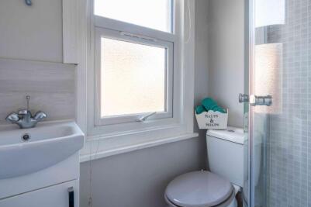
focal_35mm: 19
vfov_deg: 64.3
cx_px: 154
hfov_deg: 86.9
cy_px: 92
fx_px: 164
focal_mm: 16
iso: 320
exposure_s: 1/25
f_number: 13
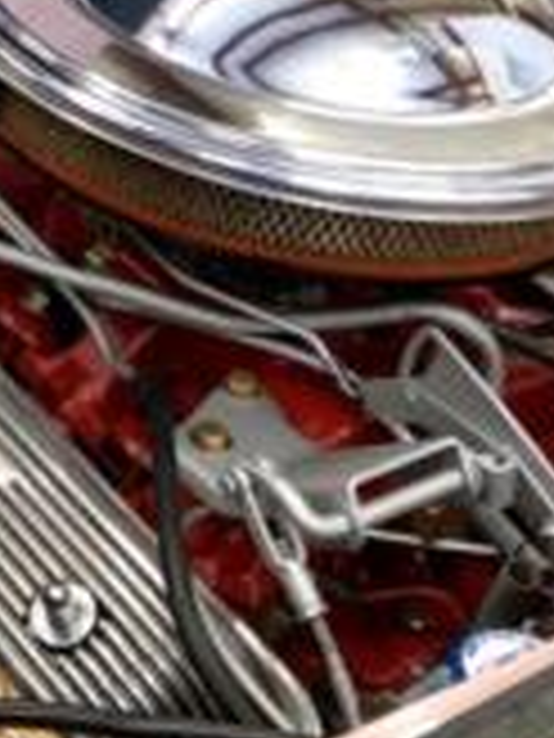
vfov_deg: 15.6
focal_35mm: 114
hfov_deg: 12.3
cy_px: -439
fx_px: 2433
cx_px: -302
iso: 50
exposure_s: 1/16
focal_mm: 4
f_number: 1.8
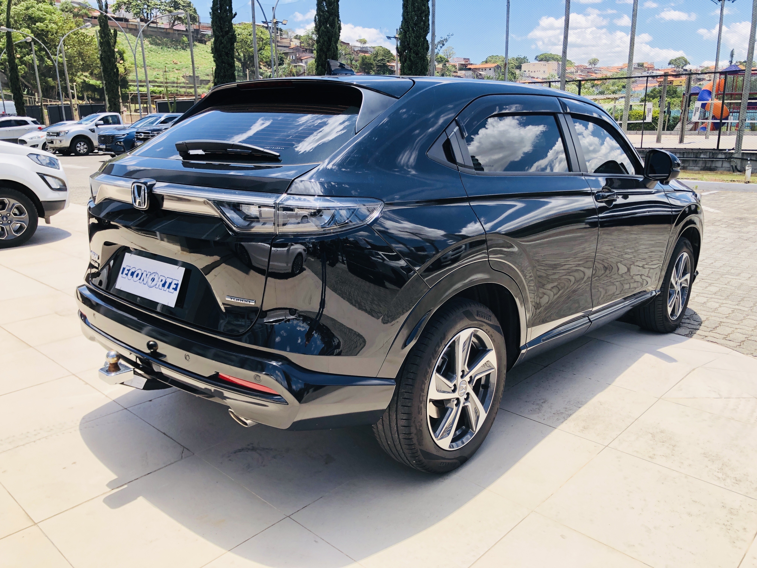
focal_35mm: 28
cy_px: 284
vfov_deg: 49.7
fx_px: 612
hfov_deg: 63.4
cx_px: 378
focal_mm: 3.99
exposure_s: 1/857
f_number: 1.8
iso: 20
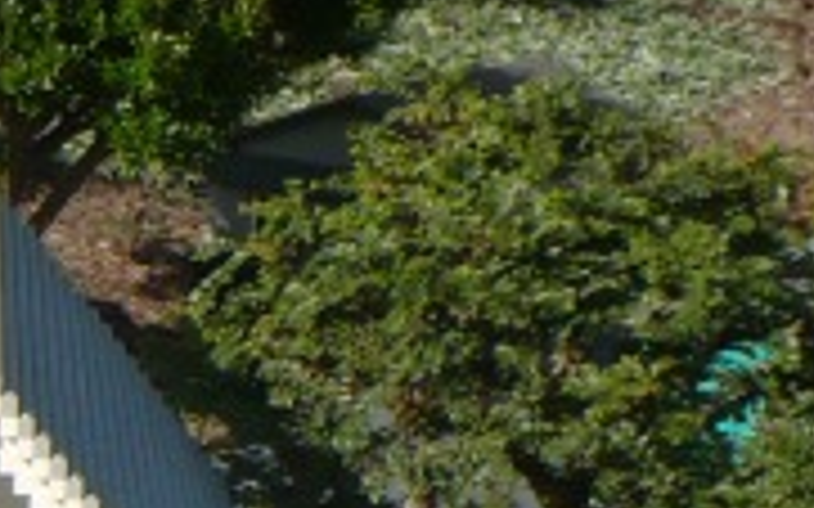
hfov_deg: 11.4
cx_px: -589
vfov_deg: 7.4
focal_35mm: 173
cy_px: 881
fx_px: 3837
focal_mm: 6.1
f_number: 8
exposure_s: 1/160
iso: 100
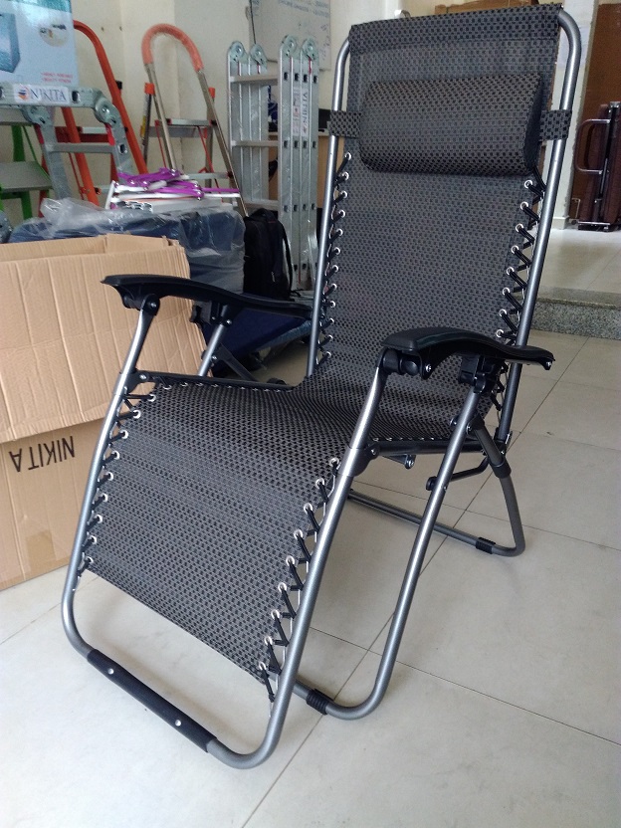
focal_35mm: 27
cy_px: 414
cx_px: 310
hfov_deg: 51.4
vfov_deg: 65.3
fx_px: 646
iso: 396
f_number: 2
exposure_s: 1/33
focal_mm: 3.79
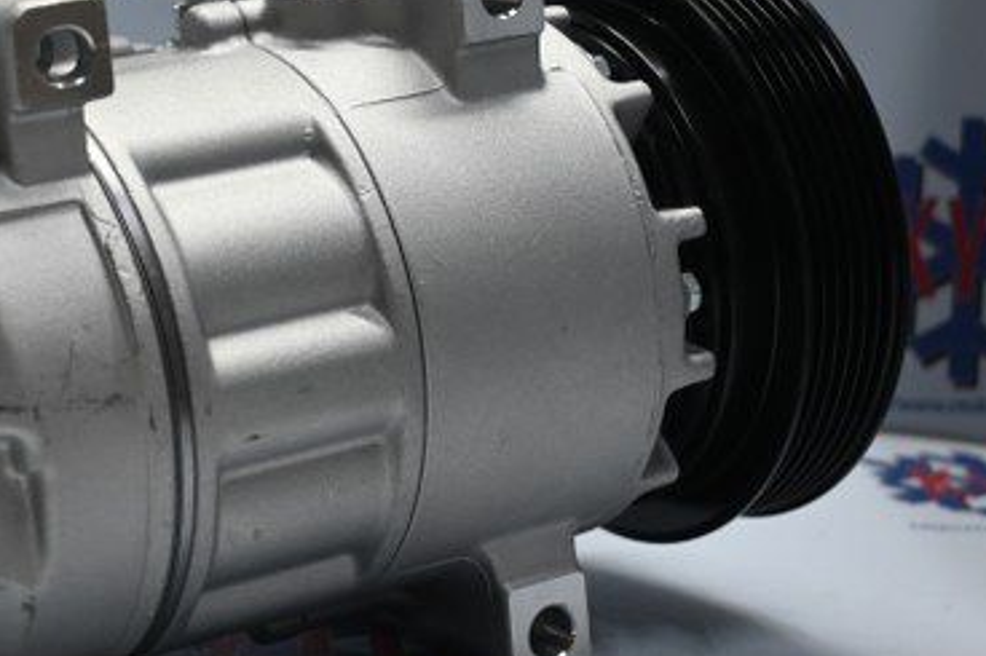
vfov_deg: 14.7
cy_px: 284
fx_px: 2546
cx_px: 222
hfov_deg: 21.7
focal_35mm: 93
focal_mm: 38
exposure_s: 1/60
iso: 720
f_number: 5.6
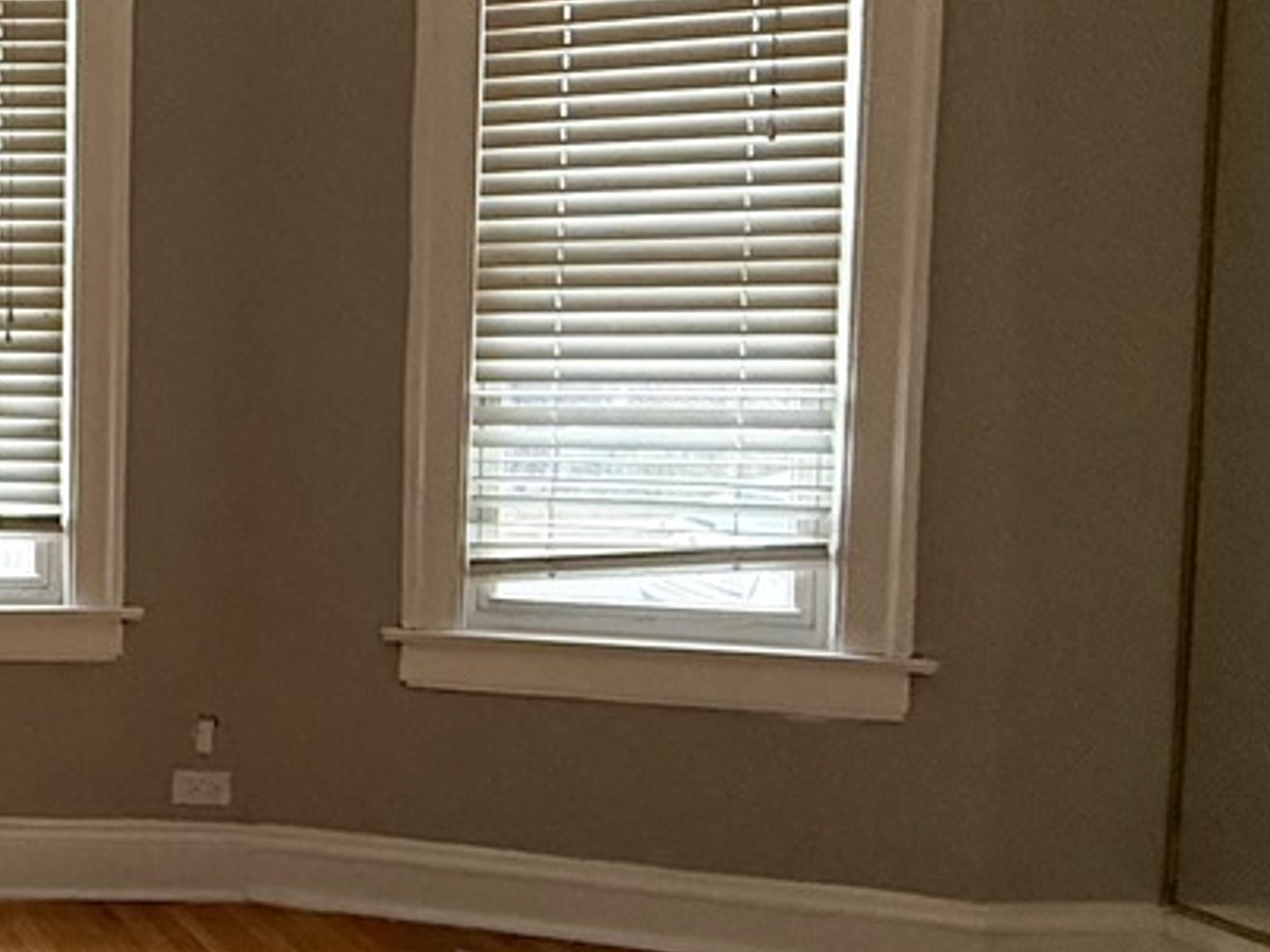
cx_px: -542
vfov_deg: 29.1
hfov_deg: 28.2
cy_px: 457
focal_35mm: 50
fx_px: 1834
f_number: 2.2
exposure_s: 1/99
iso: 160
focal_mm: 2.22
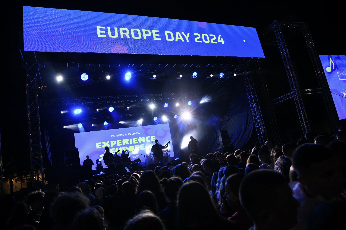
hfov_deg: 73.7
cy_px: 115
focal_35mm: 24
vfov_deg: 53.1
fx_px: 231
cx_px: 173
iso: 1600
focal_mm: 24
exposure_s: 1/400
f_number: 4.5
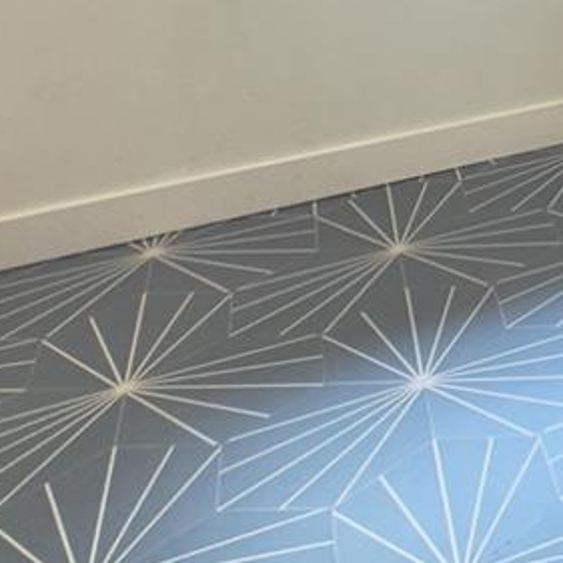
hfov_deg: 19.4
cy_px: -399
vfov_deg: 20.2
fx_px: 1214
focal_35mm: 66
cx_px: 1017
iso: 100
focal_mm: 2.22
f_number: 2.2
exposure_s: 1/120
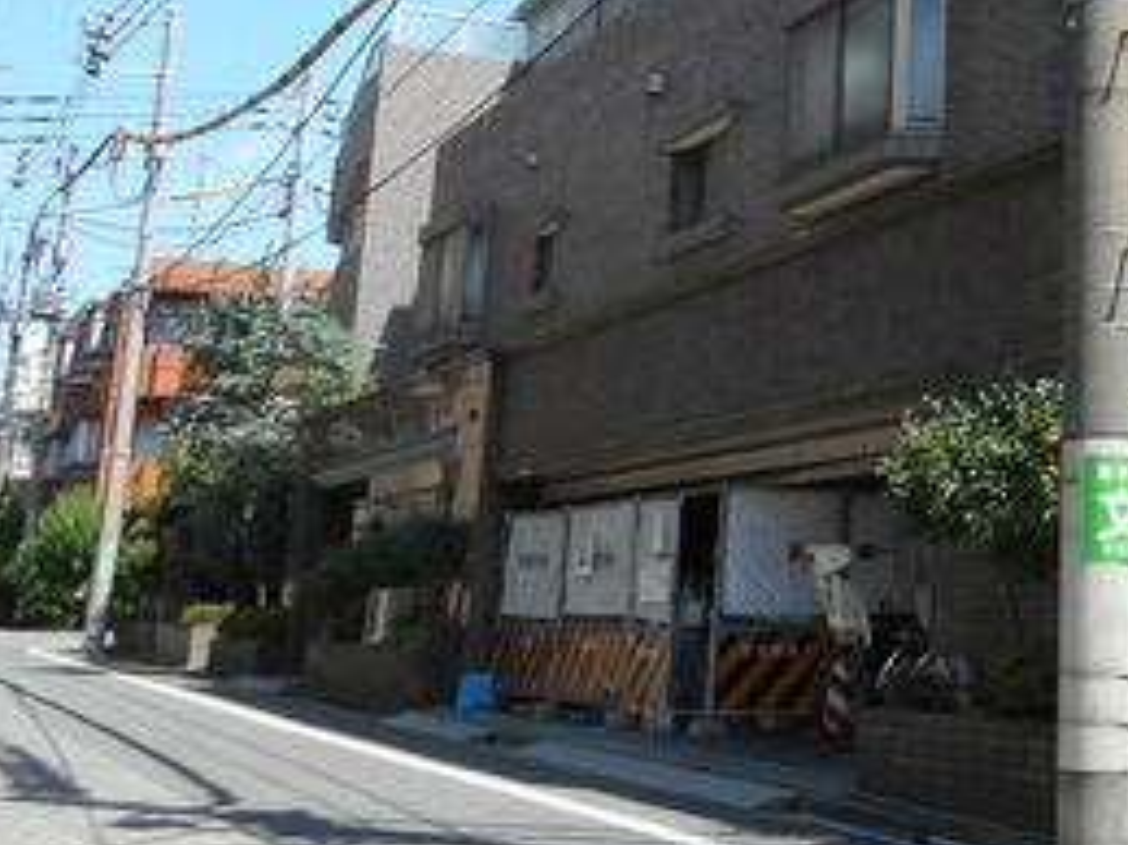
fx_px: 1889
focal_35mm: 58
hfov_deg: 30.7
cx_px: 1145
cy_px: 65
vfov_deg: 24.4
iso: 80
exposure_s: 1/320
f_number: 3.7
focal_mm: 4.5
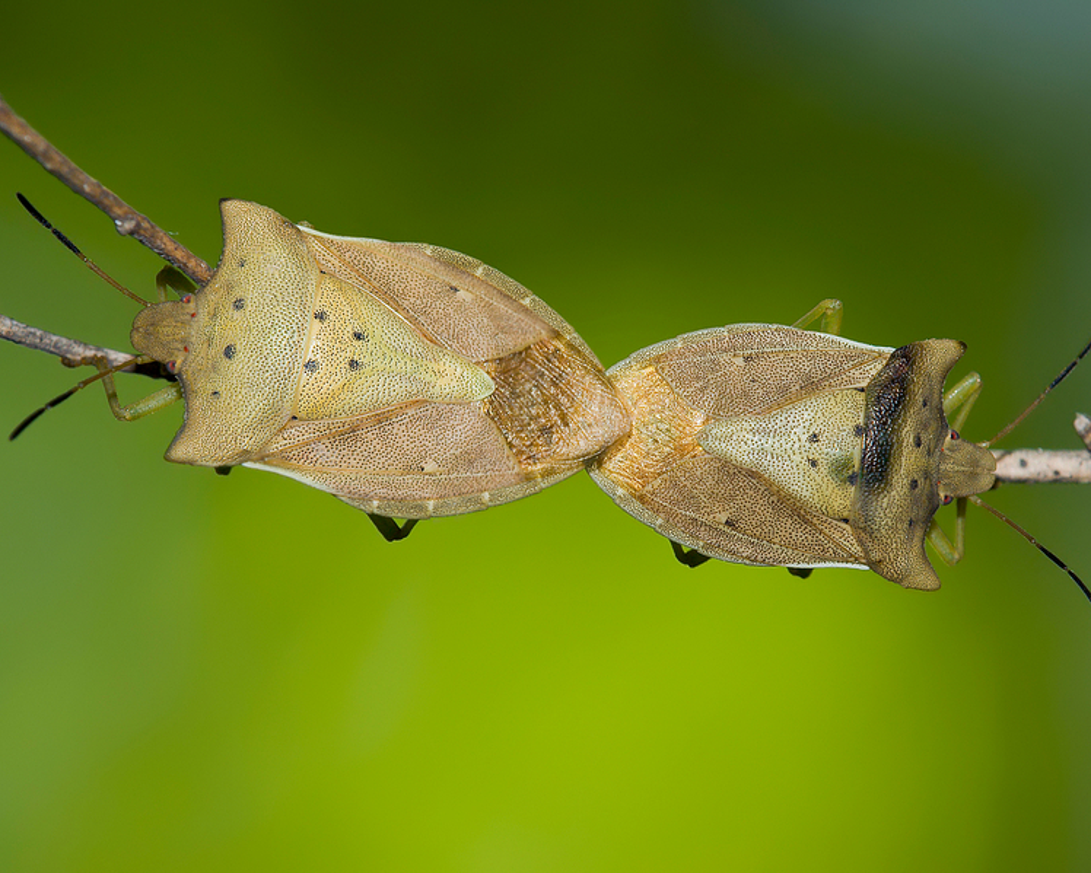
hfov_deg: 6.3
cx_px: 583
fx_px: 9852
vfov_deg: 5.1
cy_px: 436
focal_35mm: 305
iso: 200
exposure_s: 1/125
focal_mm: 180
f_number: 9
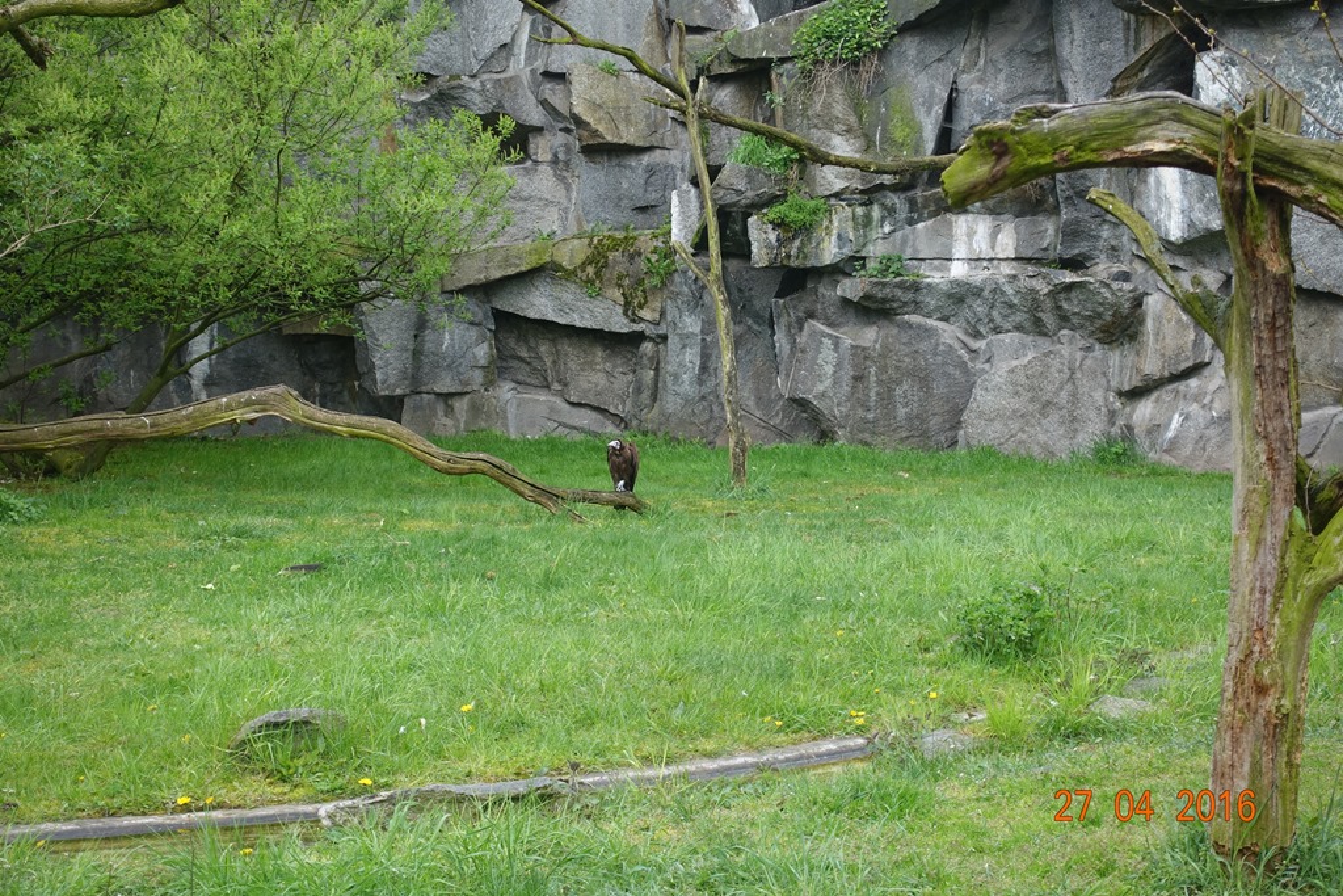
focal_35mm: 70
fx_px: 2612
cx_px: 672
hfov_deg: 28.8
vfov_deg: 19.5
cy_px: 448
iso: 125
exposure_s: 1/80
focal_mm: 25.7
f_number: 4
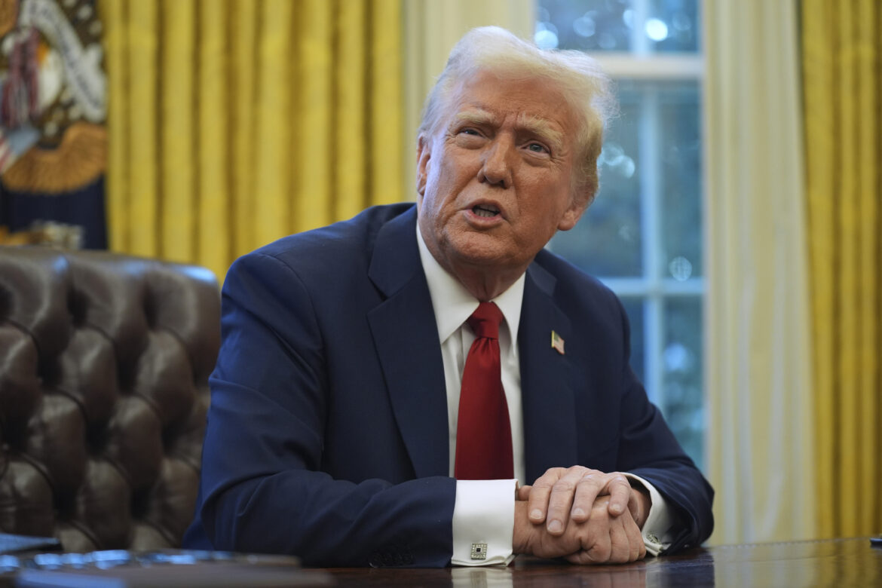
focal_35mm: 80
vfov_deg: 17.1
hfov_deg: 25.4
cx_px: 441
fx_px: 1960
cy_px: 294
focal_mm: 80
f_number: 2.8
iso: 2000
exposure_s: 1/640
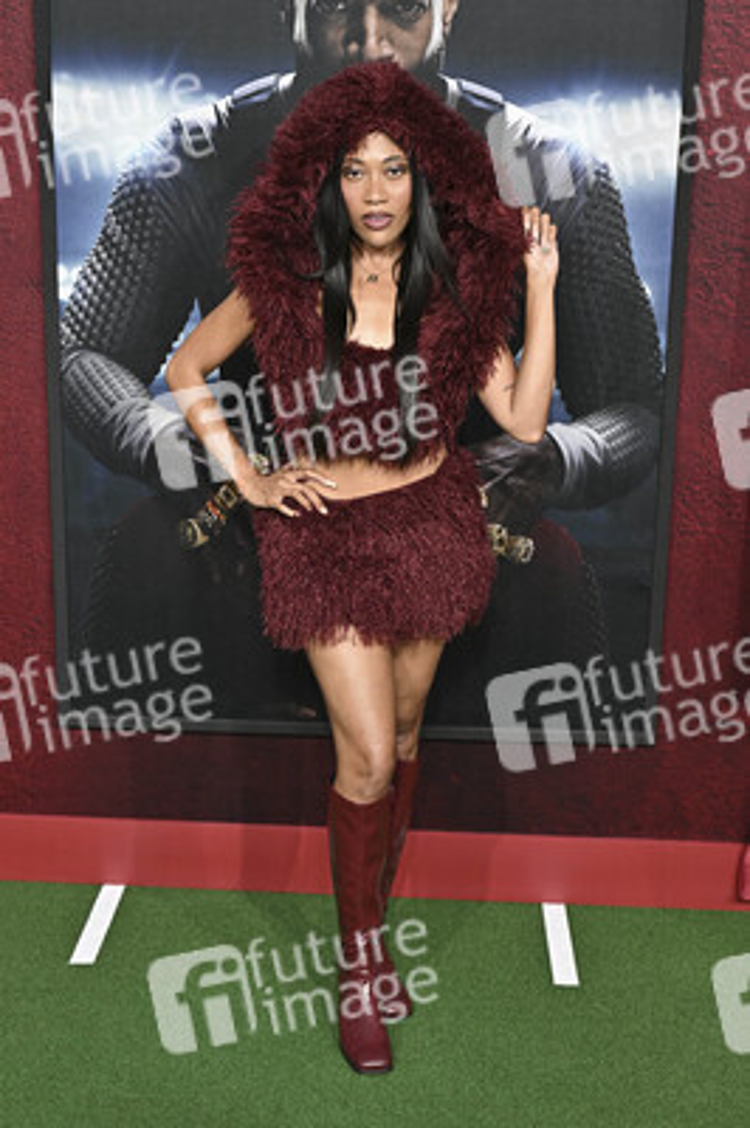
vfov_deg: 47.4
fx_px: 1283
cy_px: 564
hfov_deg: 32.6
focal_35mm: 41
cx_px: 375
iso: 400
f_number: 6.3
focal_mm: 41
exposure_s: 1/400
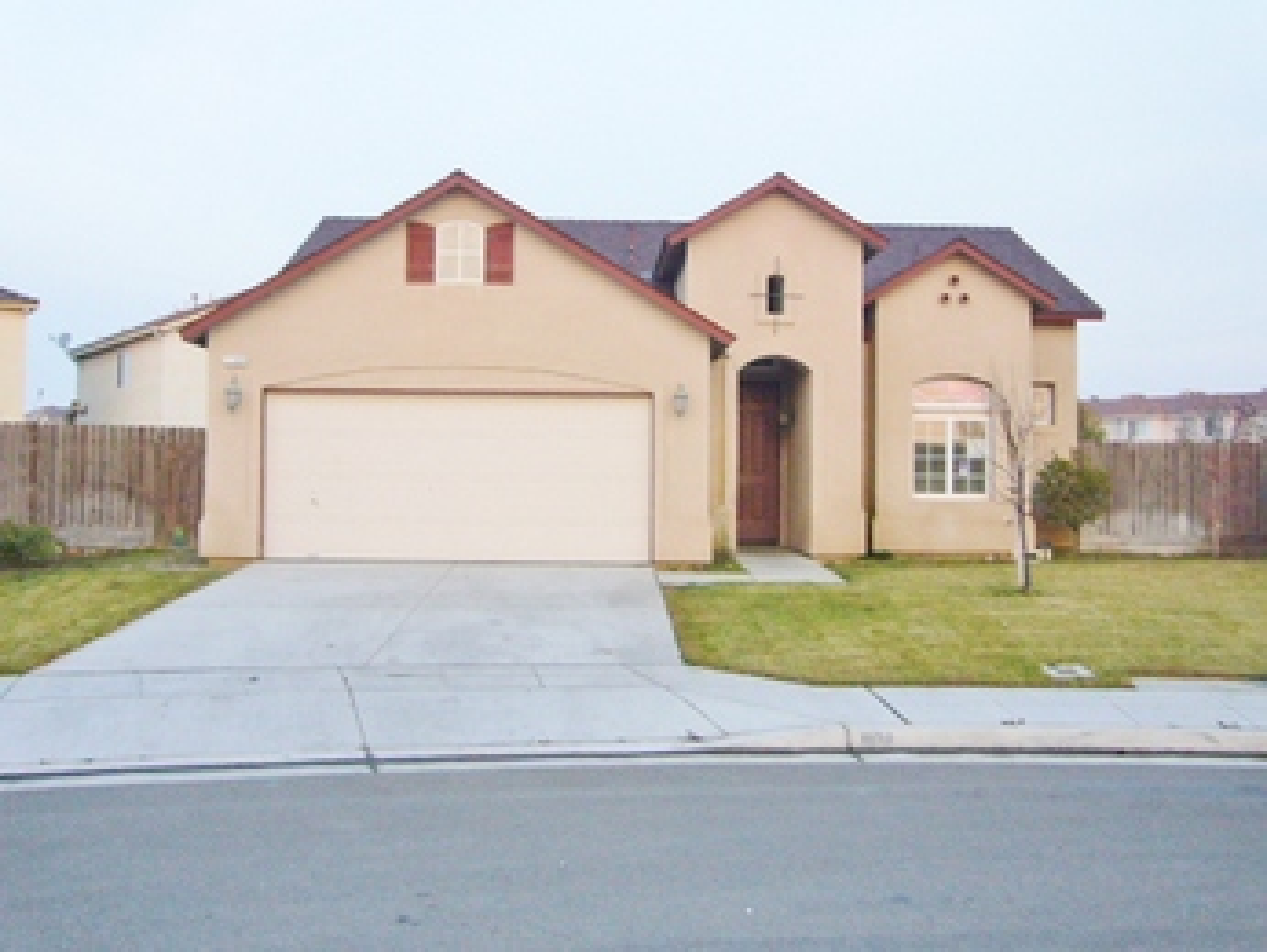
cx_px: 634
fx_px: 1428
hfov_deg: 47.8
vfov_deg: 36.9
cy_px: 476
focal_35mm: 39
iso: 80
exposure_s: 1/50
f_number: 2.8
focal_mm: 4.6
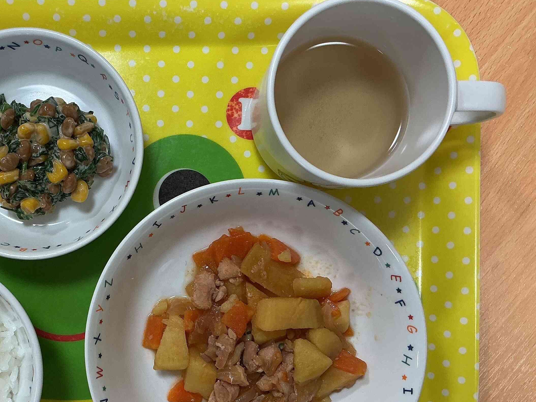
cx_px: 155
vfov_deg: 32.7
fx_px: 681
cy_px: 254
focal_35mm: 44
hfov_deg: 42.0
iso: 50
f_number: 1.8
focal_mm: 3
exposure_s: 1/60
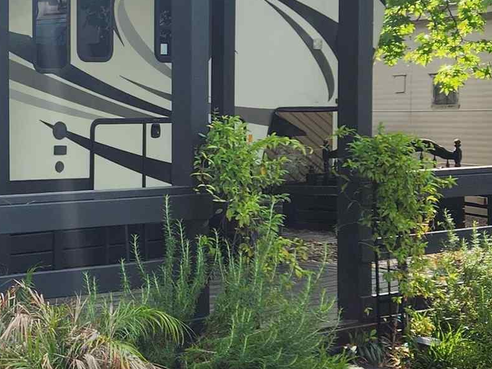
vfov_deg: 16.6
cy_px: 164
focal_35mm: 89
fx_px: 1265
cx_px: -227
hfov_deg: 19.4
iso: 20
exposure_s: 1/585
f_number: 1.8
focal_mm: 5.4
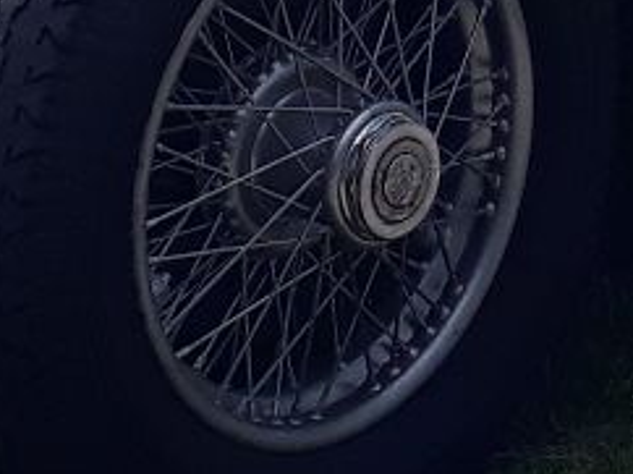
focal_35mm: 134
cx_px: 840
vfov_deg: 10.3
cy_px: -432
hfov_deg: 14.1
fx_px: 2448
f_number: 1.9
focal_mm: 3.6
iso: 40
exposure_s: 1/1466
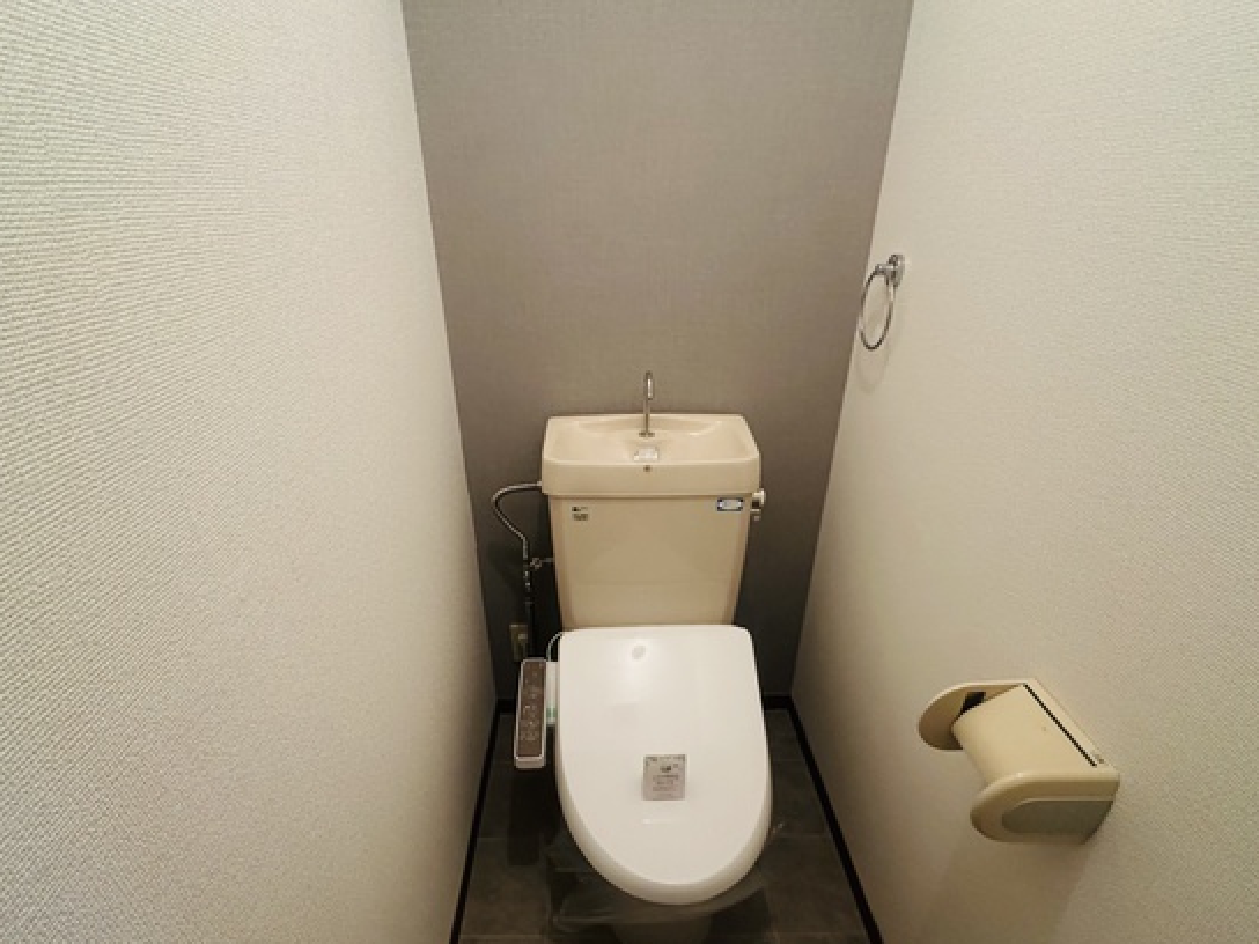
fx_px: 655
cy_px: 584
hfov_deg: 87.7
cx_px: 611
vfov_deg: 70.6
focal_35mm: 18
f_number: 2.2
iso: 250
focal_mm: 2.22
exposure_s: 1/60
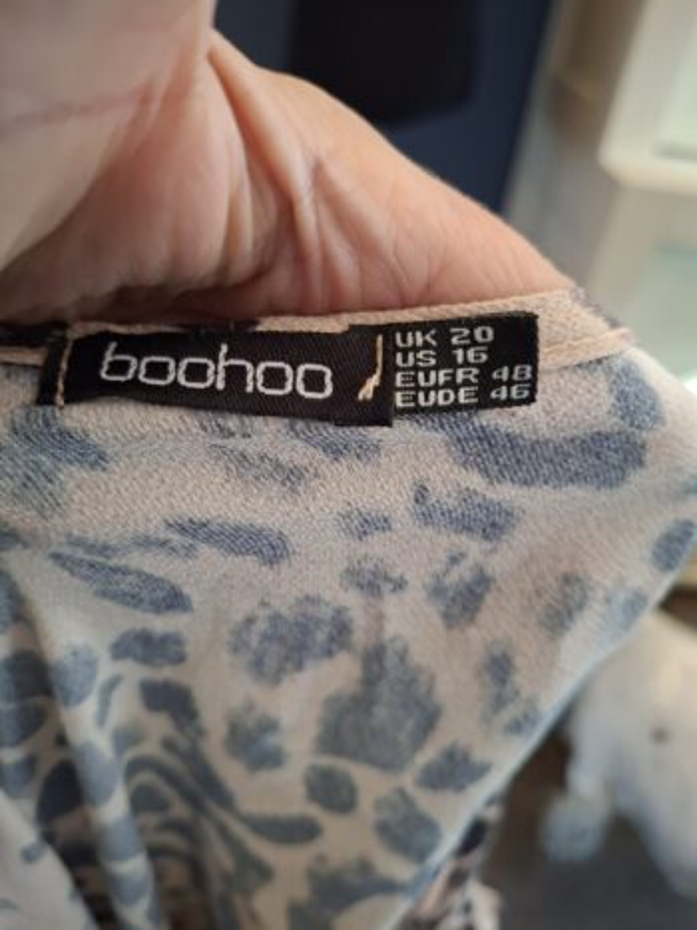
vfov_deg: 73.9
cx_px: 348
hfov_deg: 58.9
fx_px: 618
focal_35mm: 23
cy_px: 465
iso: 500
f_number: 1.8
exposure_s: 1/25
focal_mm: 5.54
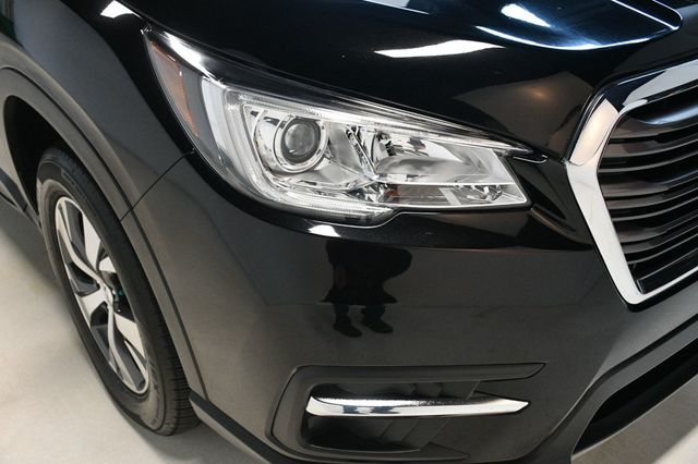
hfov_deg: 49.6
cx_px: 349
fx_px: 756
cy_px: 232
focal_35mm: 39
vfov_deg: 34.2
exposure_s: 1/125
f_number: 3.8
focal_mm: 26
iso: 2000
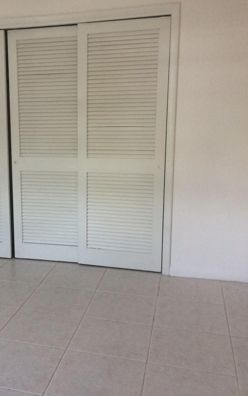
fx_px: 454
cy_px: 198
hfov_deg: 29.5
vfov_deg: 47.2
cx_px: 35
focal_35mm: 42
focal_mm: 4.15
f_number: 2.2
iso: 160
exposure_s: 1/30
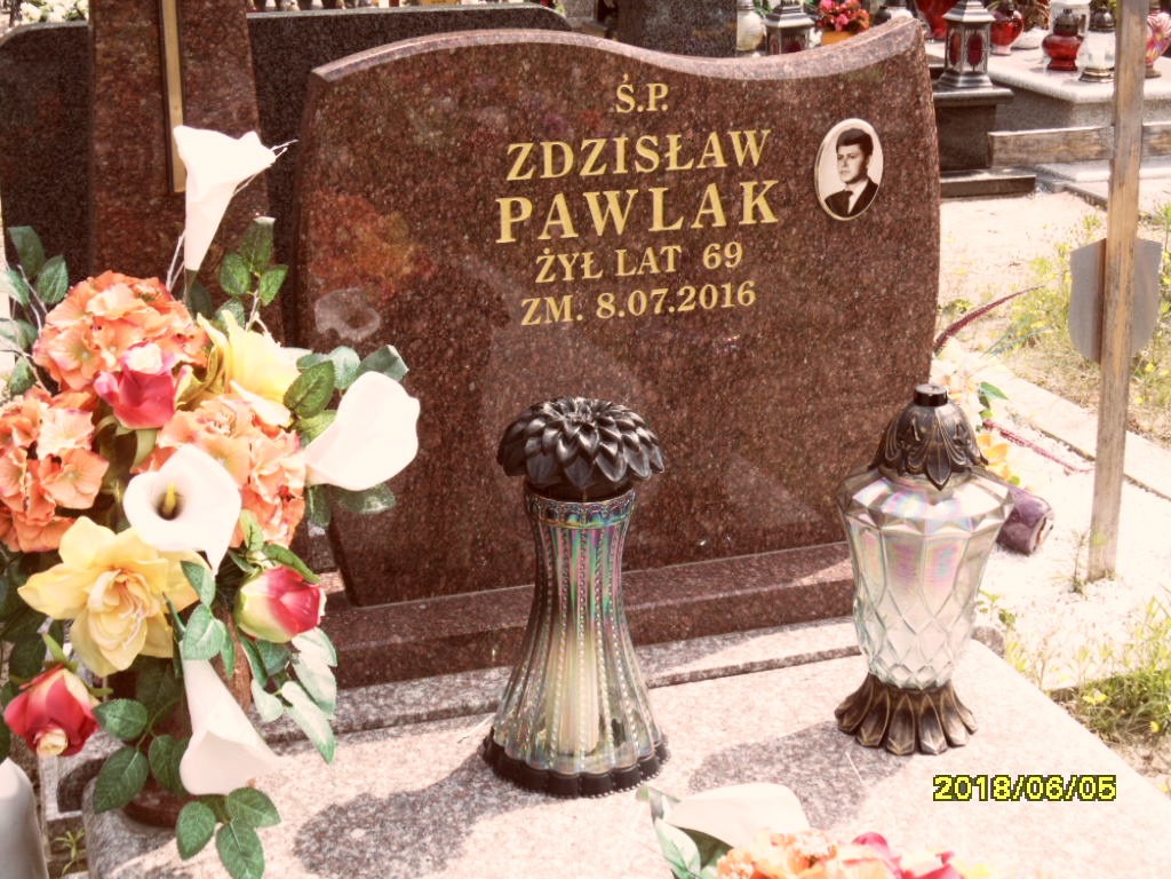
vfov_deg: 29.1
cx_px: 586
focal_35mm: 50
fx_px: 1691
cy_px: 440
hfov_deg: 38.2
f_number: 3.8
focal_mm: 8.2
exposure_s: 1/350
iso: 80
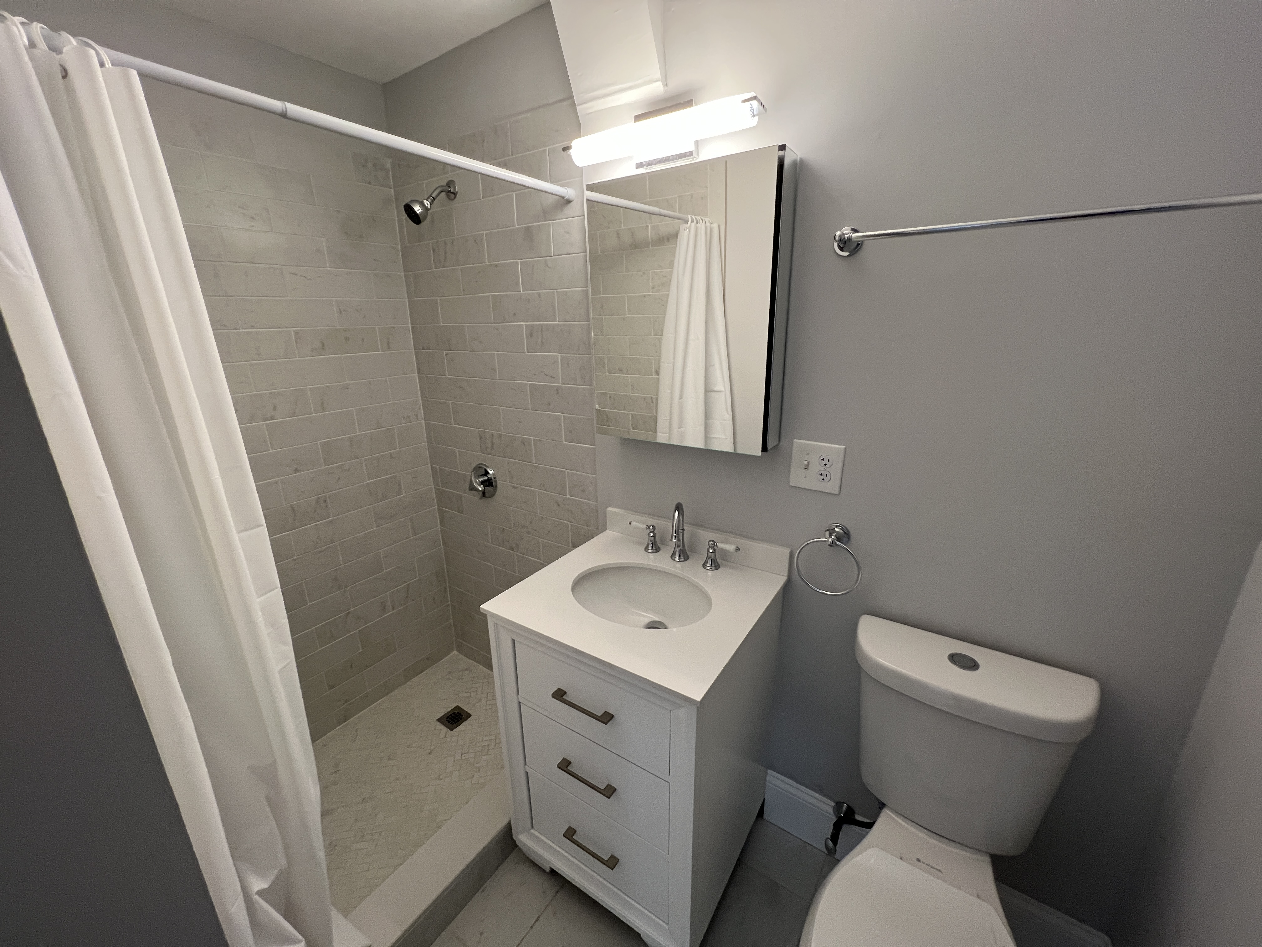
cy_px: 474
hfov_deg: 106.2
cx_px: 631
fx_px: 474
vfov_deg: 89.9
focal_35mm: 13
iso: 200
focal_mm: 1.57
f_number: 1.8
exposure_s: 1/120
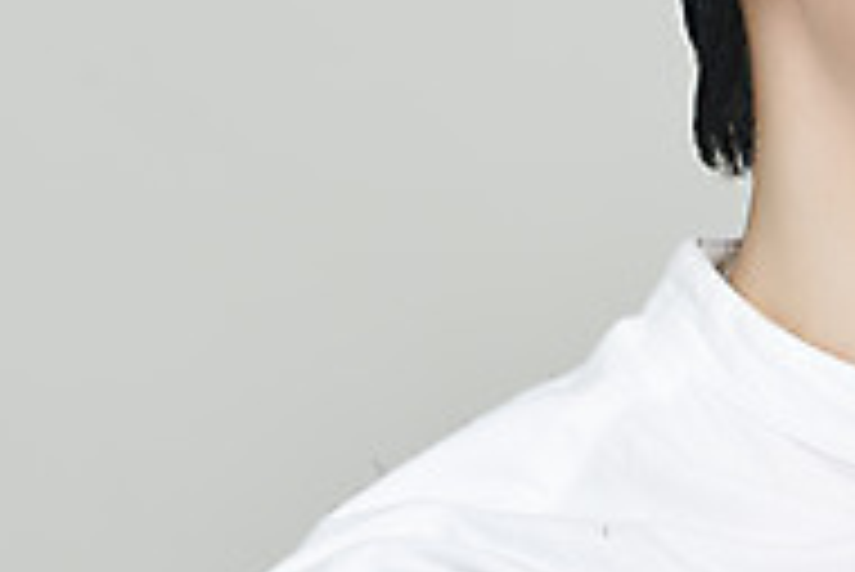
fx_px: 14997
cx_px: 673
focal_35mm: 631
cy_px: -99
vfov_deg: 2.2
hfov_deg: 3.3
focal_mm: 200
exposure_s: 1/125
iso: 64
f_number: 8
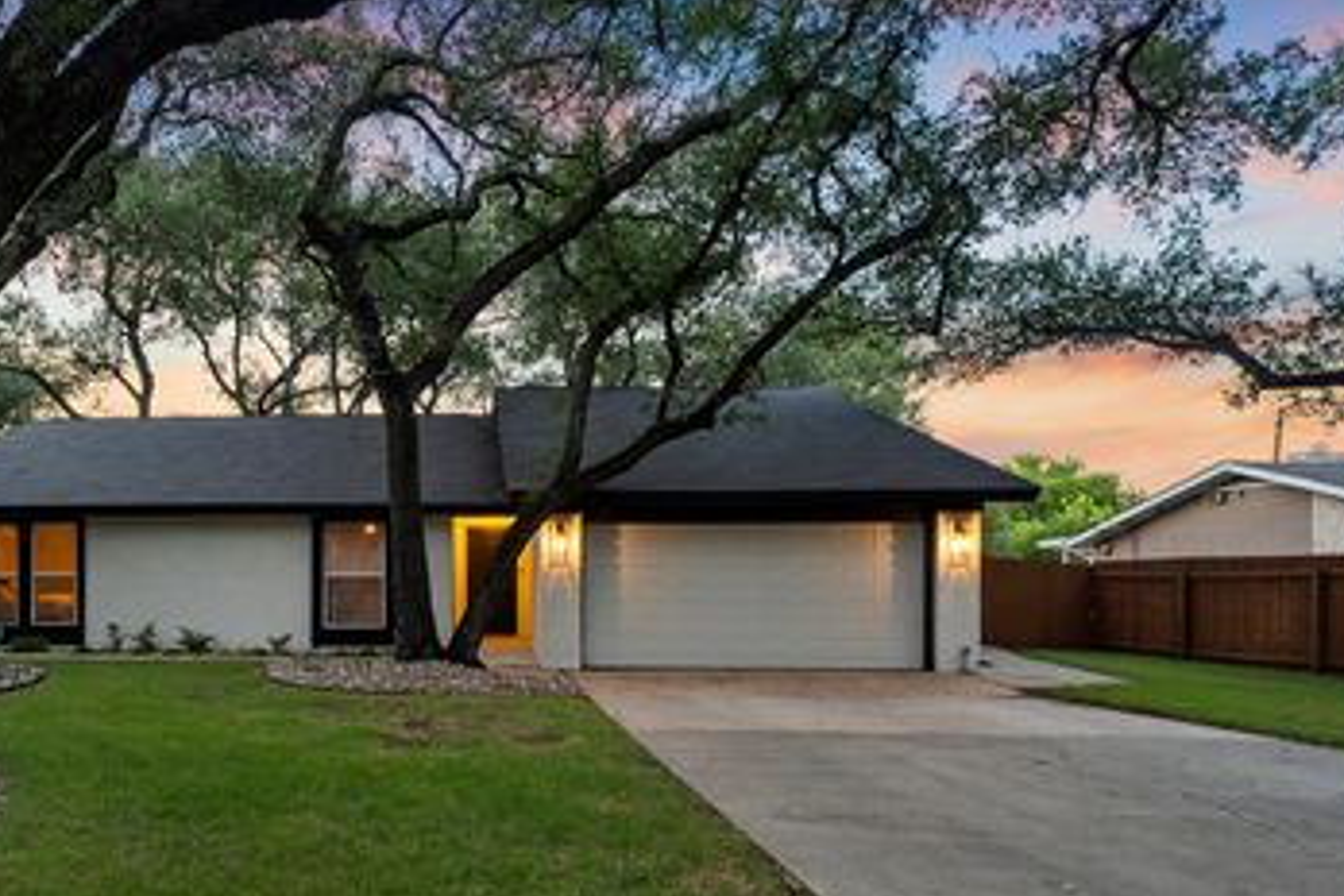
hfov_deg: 73.8
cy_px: 566
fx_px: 859
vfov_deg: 54.4
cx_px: 448
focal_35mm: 23
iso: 400
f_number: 8
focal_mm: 16
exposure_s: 1/4
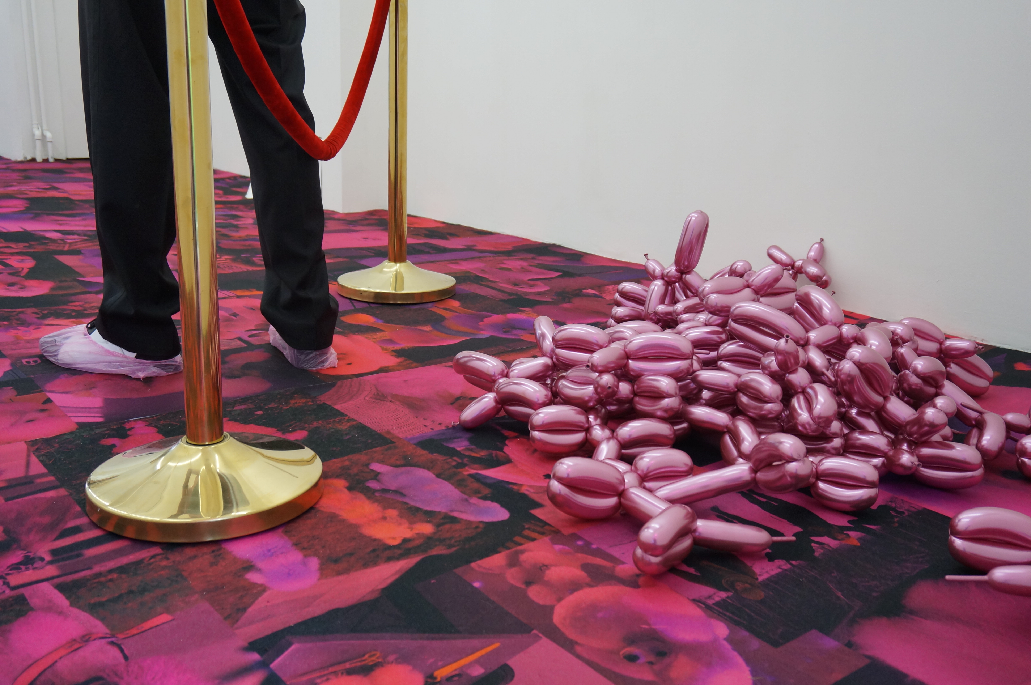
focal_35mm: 34
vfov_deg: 38.3
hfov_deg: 55.2
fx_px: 987
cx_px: 516
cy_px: 342
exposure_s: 1/60
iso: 640
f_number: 4
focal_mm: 23
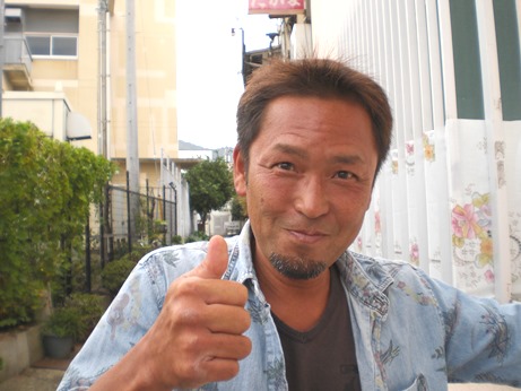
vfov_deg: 37.7
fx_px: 572
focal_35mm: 38
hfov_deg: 49.0
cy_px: 196
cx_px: 260
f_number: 3.1
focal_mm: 6.3
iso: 50
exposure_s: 1/125
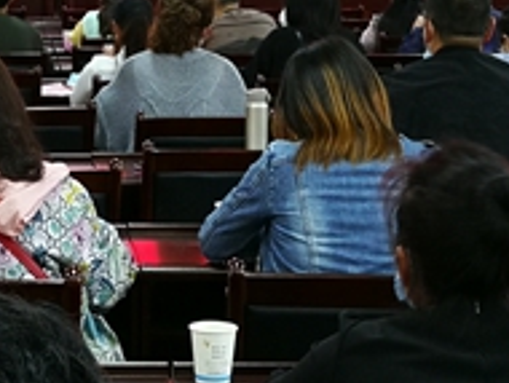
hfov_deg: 17.4
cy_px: 118
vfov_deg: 13.3
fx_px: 1634
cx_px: 40
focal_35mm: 111
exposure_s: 1/33.3
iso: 200
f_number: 1.8
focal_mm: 3.95
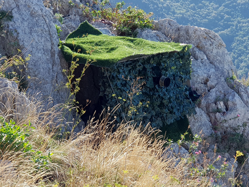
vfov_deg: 28.0
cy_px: 94
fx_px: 374
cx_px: 124
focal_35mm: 52
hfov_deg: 36.8
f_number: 2.4
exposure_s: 1/256
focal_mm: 6
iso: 25
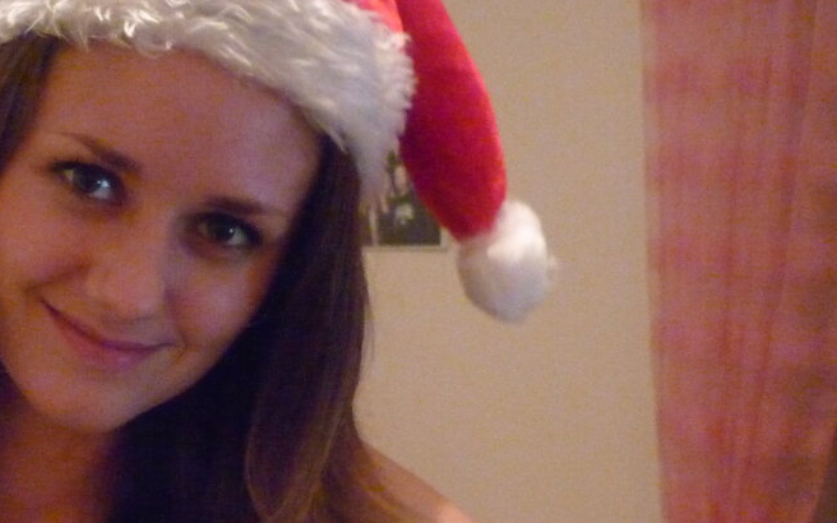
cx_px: 125
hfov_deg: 30.9
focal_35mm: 64
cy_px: 417
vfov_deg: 20.1
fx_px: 1460
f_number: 2.8
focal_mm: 5.5
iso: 800
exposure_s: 1/15
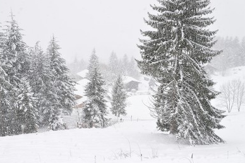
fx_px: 354
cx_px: 114
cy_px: 77
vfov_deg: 25.9
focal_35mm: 52
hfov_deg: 38.2
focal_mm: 48
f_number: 7.1
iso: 200
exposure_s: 1/250
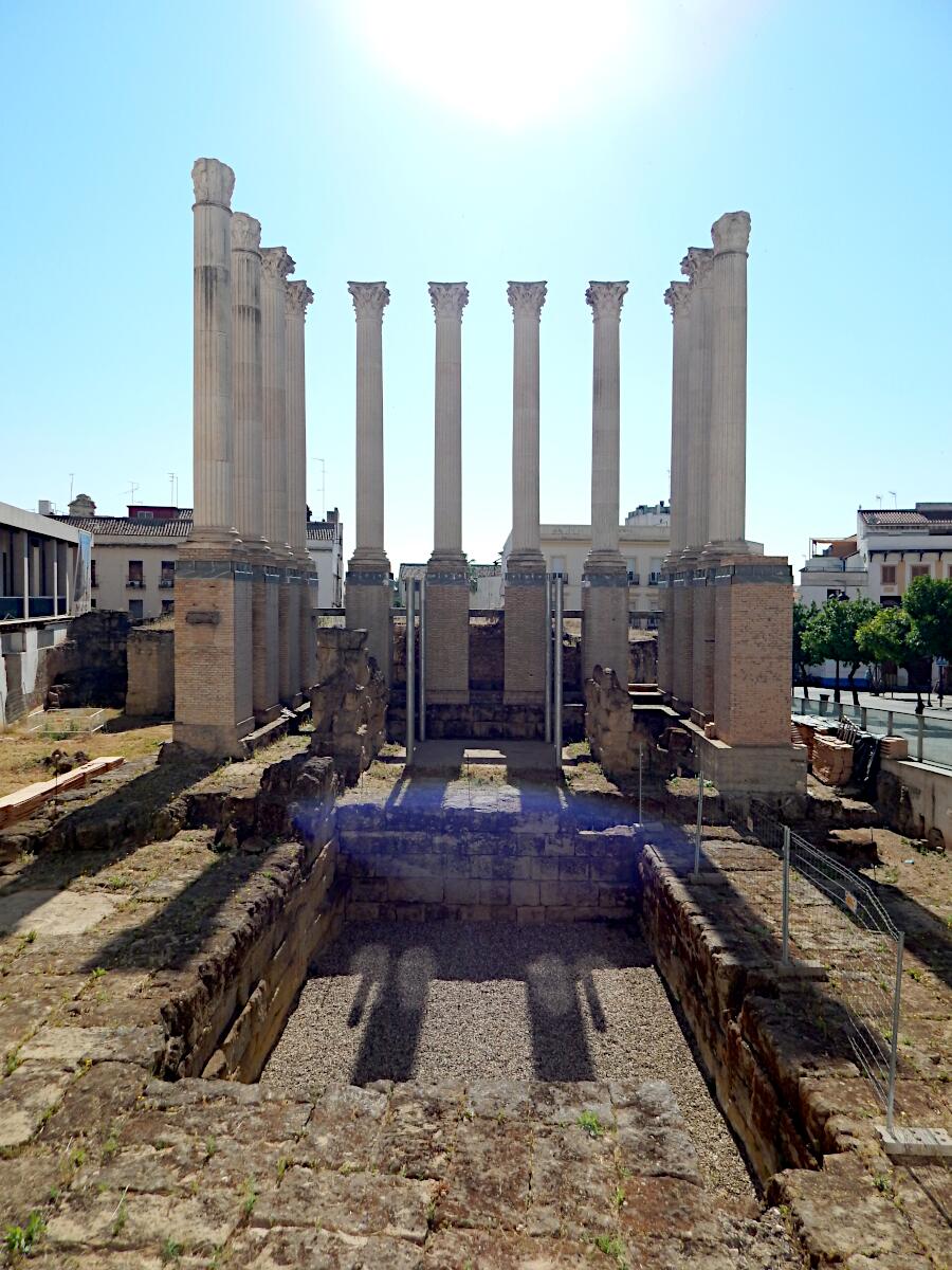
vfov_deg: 73.9
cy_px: 635
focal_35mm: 23
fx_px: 843
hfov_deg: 58.9
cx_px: 476
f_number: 6
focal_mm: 4
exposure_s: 1/640
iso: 125
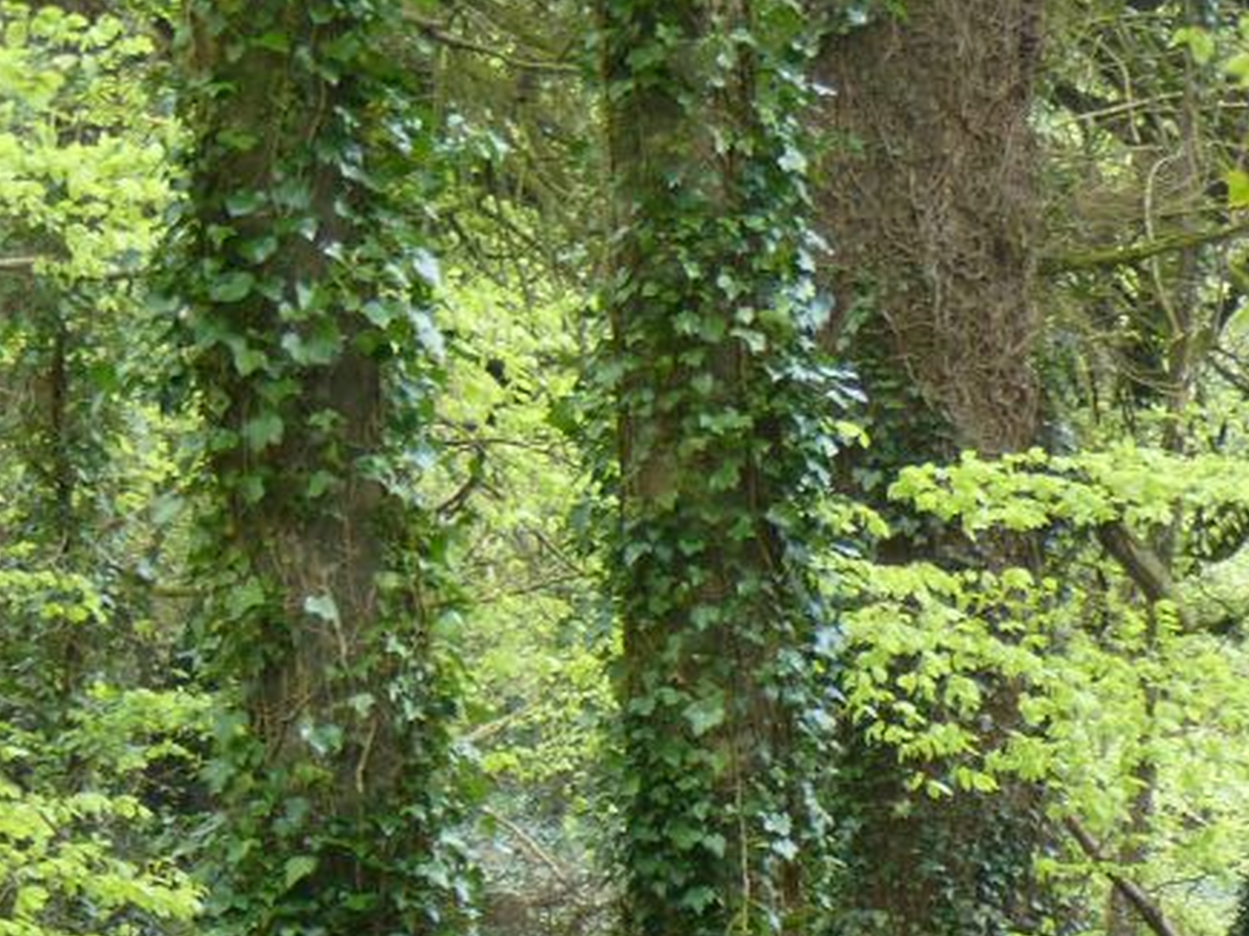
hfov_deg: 6.6
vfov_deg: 4.9
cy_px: 1097
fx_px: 10858
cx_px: 11
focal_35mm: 301
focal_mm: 19.6
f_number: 2.8
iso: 125
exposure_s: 1/60
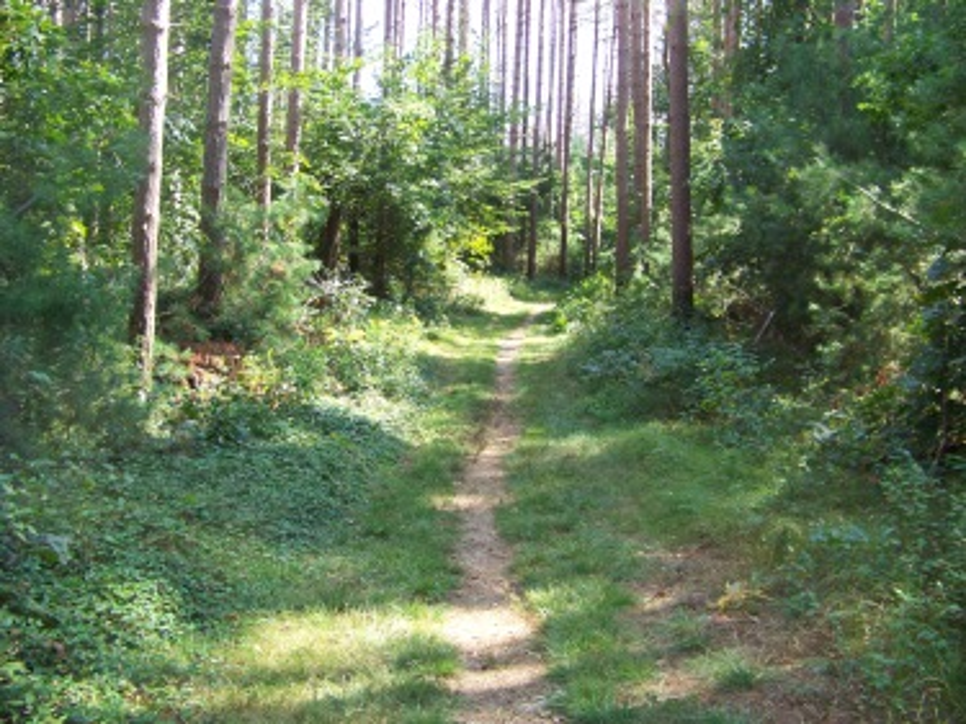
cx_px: 483
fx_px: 1004
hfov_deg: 51.4
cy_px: 362
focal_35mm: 36
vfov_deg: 39.6
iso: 65
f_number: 2.8
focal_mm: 5.85
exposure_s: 1/80
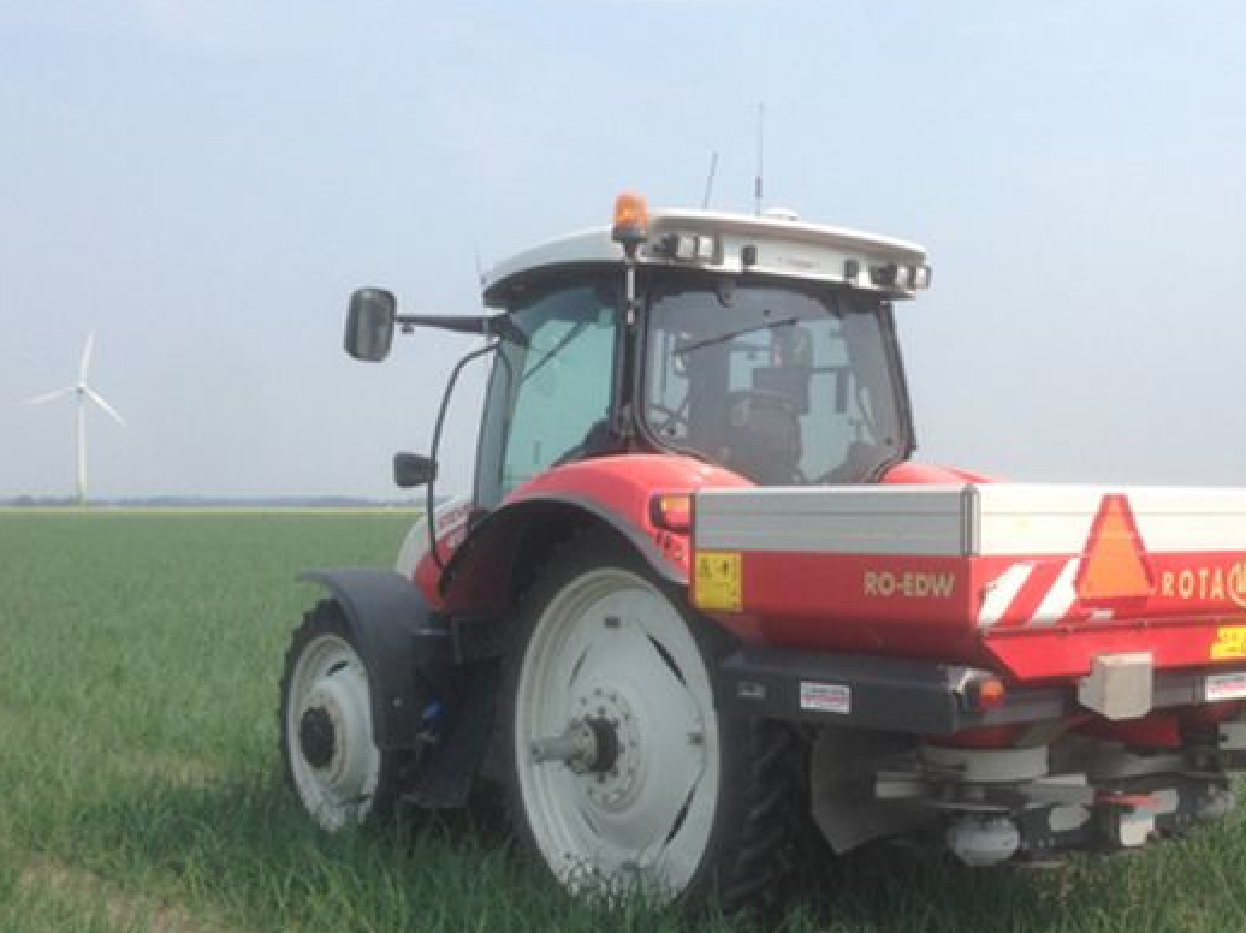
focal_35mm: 51
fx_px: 1835
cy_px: 551
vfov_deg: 28.5
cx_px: 801
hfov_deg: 37.2
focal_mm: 4.12
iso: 50
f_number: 2.4
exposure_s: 1/1550
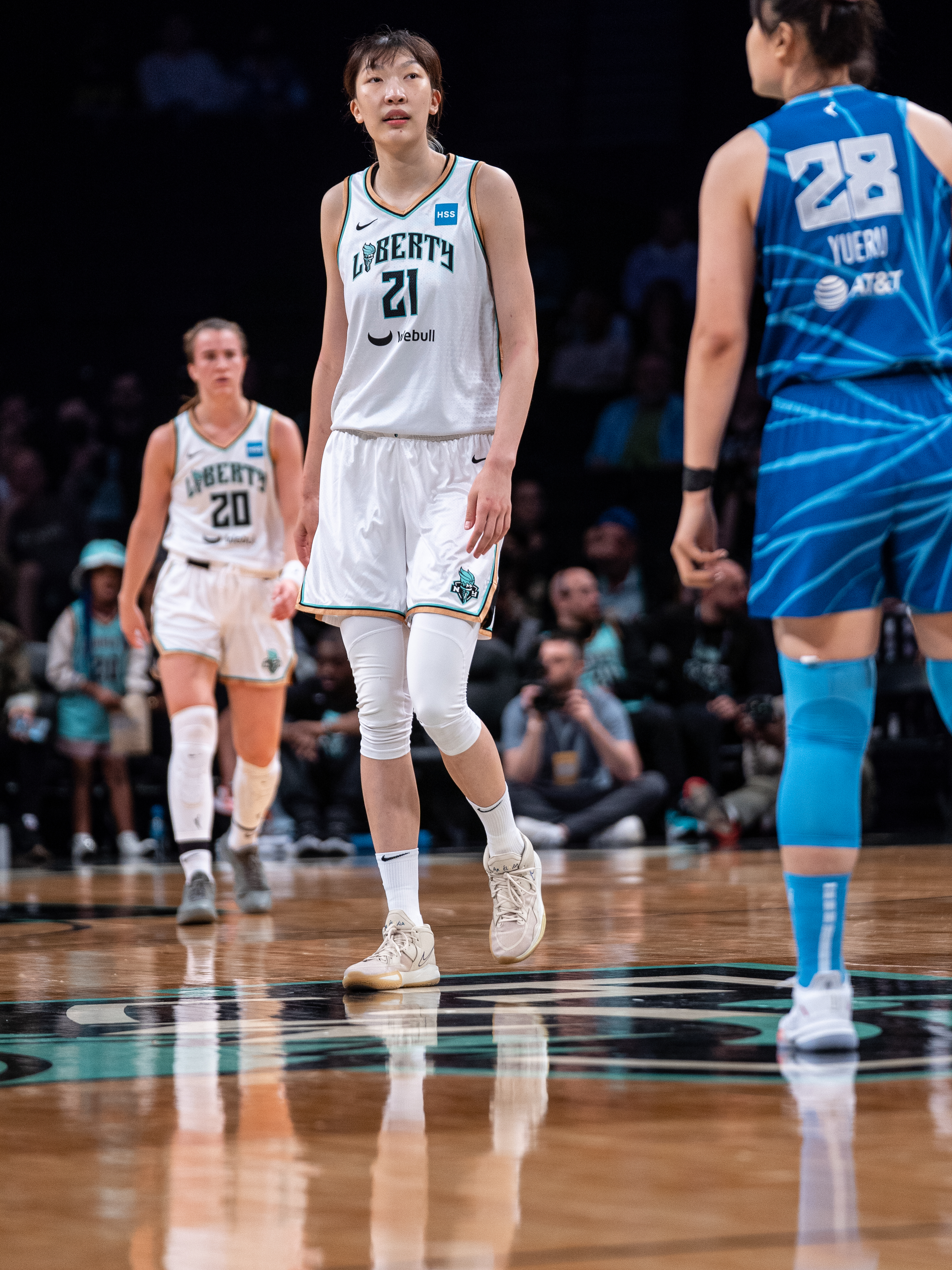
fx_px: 8801
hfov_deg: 6.2
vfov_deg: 8.2
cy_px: 586
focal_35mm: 240
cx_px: 513
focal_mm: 178
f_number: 2.8
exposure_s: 1/800
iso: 800
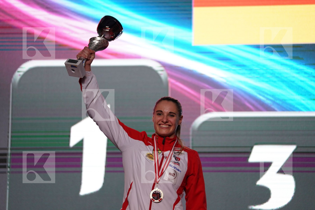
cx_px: 158
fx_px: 1260
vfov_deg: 9.5
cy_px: 105
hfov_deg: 14.3
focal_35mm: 144
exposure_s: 1/250
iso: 800
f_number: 2.8
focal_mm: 144
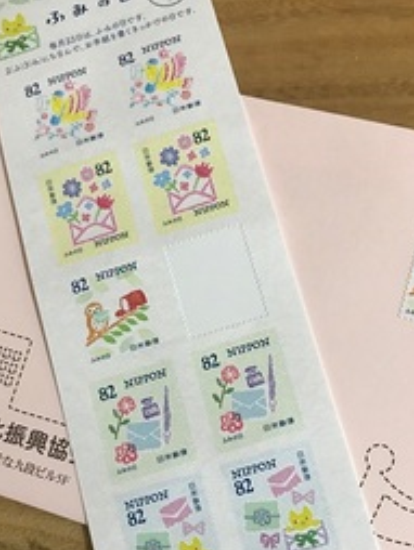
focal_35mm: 41
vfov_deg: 45.6
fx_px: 653
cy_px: 320
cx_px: 242
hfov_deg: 35.1
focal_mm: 3.99
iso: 50
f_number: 1.8
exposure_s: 1/17
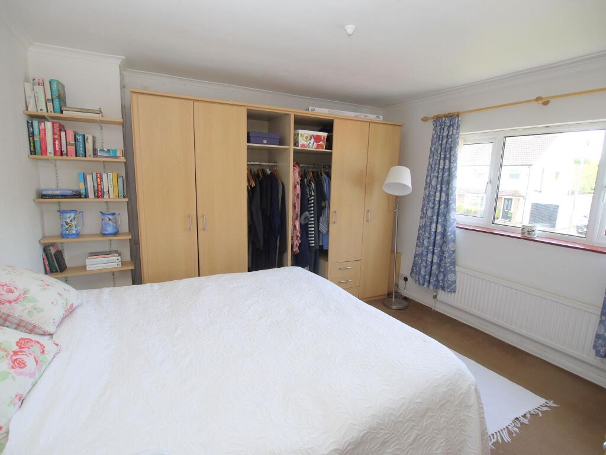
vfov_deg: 71.6
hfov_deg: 87.8
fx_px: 315
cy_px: 228
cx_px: 303
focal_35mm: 18
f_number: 4
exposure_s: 1/60
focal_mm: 9
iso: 100
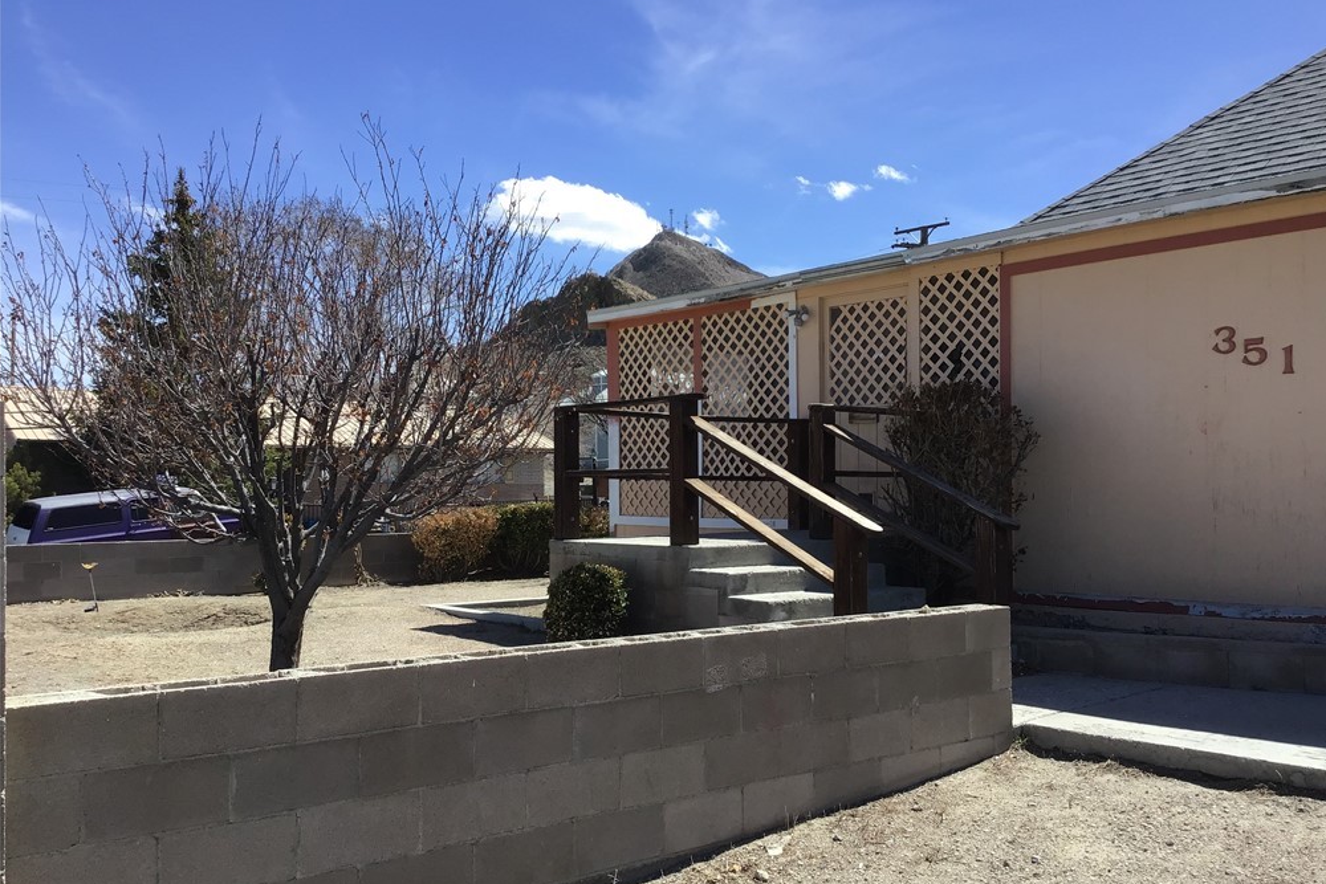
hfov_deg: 57.2
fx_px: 1216
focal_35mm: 33
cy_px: 488
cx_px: 678
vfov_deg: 39.9
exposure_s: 1/1006
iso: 25
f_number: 2.4
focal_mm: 3.3
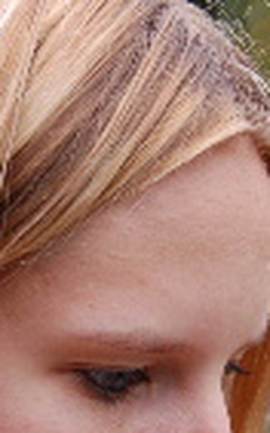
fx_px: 1426
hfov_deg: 10.7
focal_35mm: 121
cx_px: 0
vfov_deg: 17.1
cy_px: 347
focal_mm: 28
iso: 280
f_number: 5.6
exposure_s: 1/125
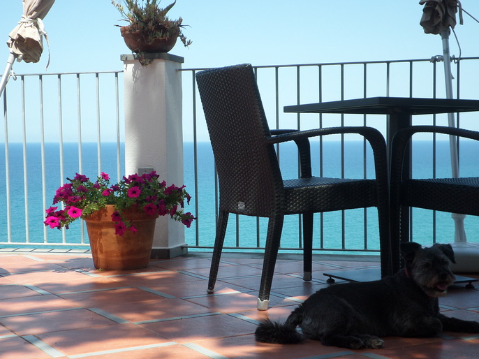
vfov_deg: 23.3
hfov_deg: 30.7
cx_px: 233
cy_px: 190
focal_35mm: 63
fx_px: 871
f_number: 3.6
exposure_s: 1/500
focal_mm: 9.7
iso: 80
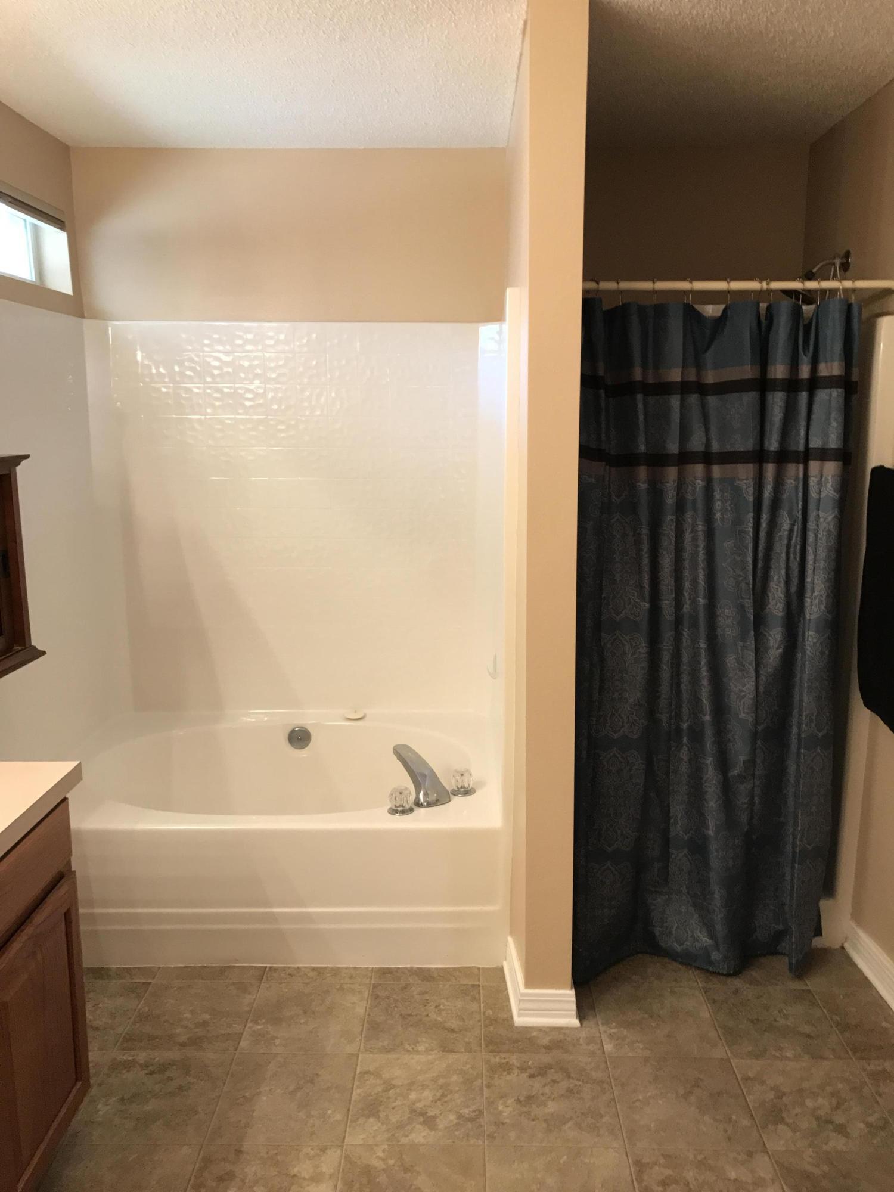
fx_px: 964
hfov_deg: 49.7
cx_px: 447
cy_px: 596
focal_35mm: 28
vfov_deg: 63.4
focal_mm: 3.99
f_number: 1.8
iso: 64
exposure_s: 1/30
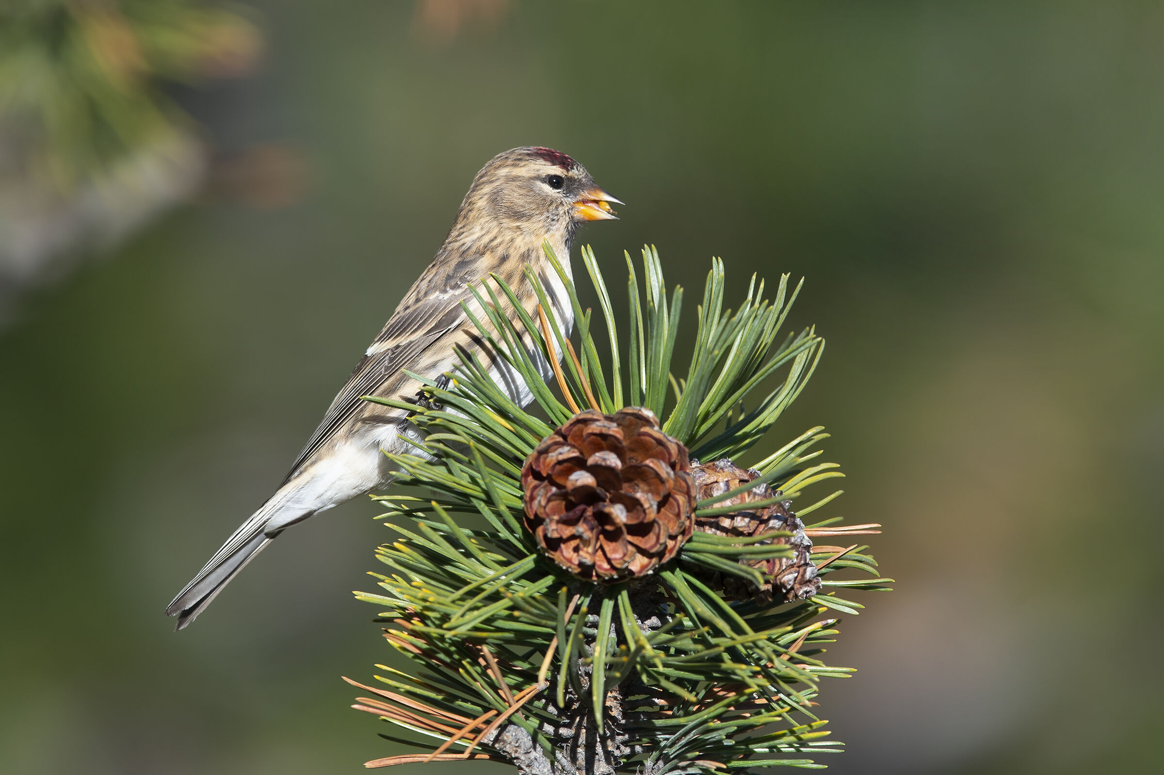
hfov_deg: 2.4
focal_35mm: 850
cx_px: 582
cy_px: 388
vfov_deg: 1.6
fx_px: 27471
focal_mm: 850
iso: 640
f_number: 8
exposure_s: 1/1000
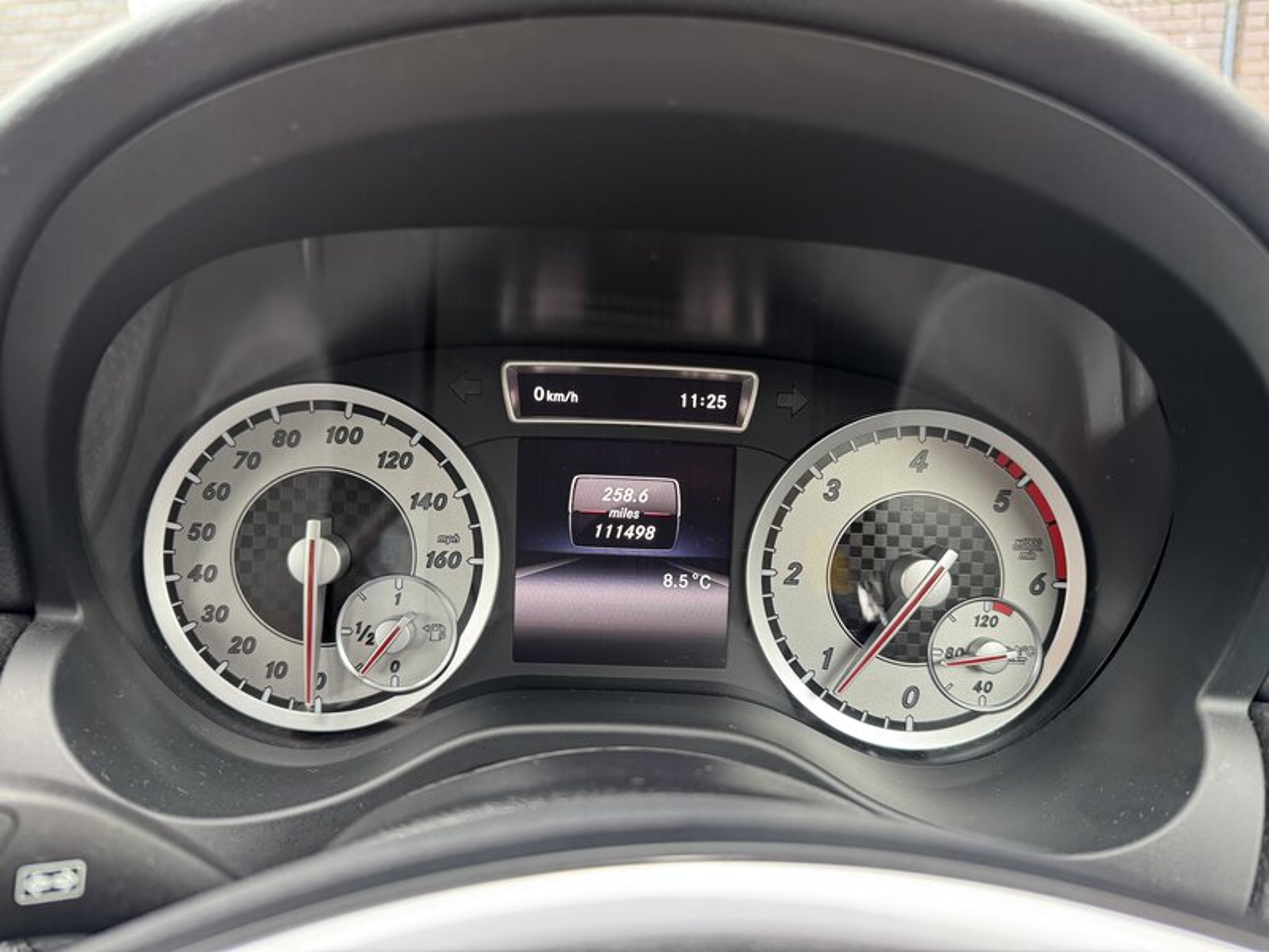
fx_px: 880
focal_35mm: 24
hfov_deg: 71.6
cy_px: 476
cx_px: 634
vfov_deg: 56.8
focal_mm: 6.76
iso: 250
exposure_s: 1/50
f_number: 1.78
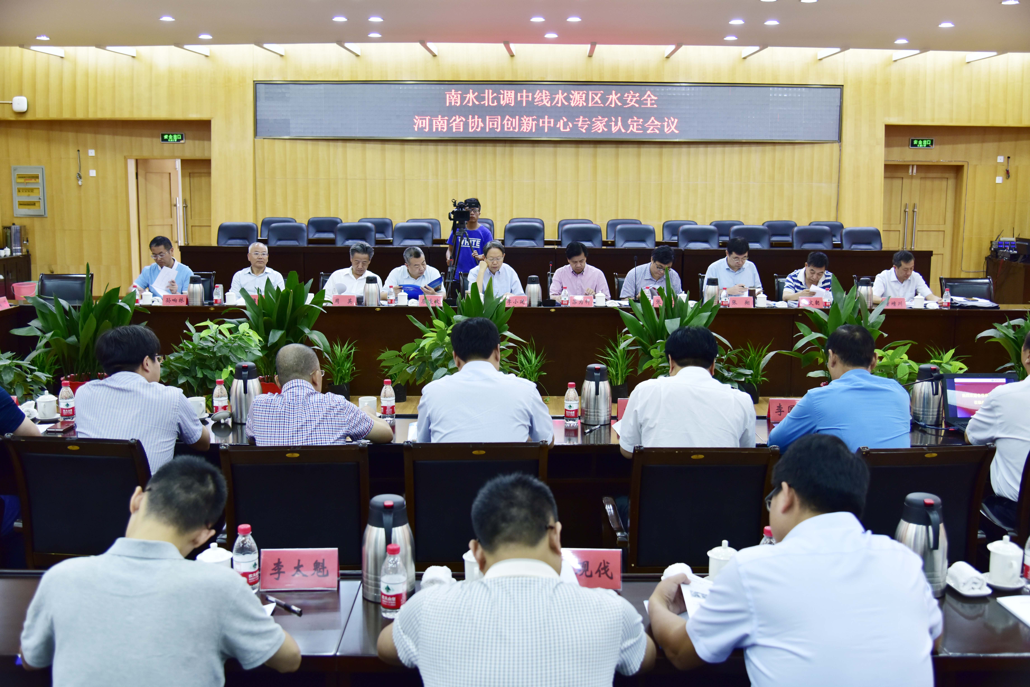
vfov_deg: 35.1
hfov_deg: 50.7
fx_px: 1088
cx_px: 515
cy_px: 344
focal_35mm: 38
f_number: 4
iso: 800
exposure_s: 1/30
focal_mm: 38
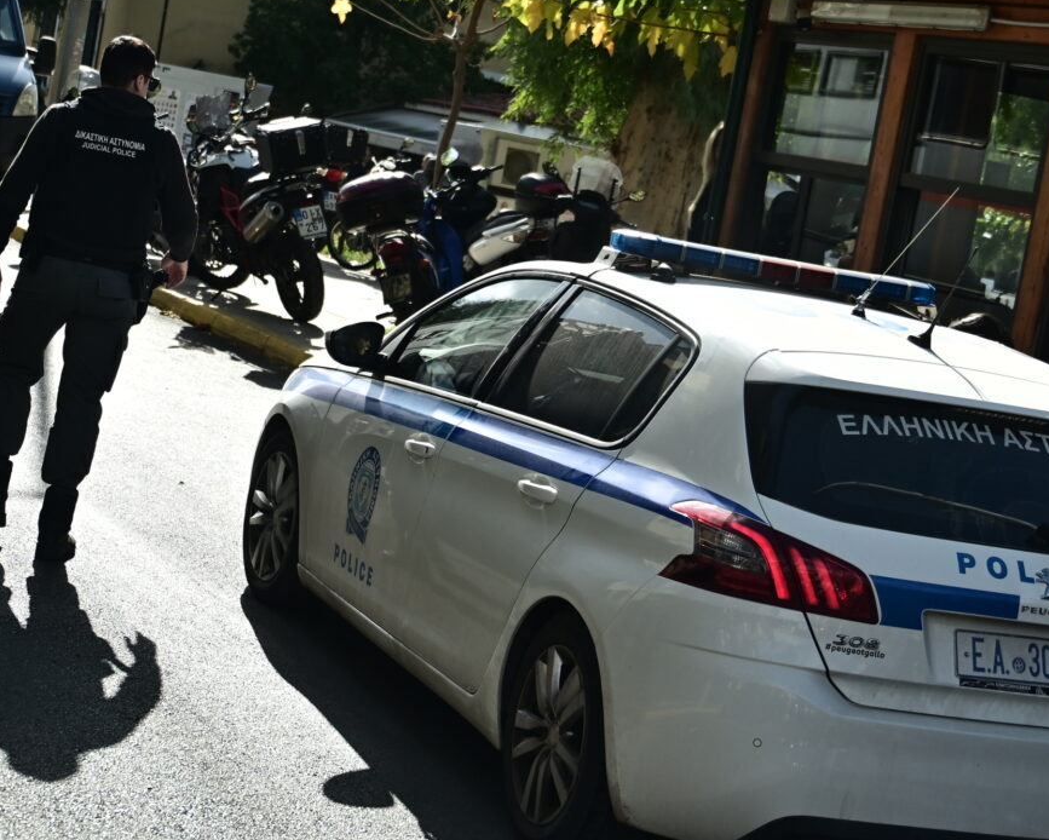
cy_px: 433
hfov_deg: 25.7
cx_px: 549
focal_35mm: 74
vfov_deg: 20.7
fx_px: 2298
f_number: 4
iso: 200
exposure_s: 1/1600
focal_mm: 38
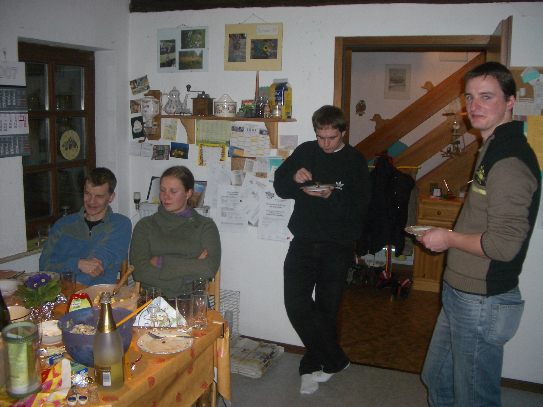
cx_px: 272
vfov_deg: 40.7
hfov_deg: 52.6
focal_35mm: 35
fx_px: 549
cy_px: 204
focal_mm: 5.8
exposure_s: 1/60
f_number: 2.6
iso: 100
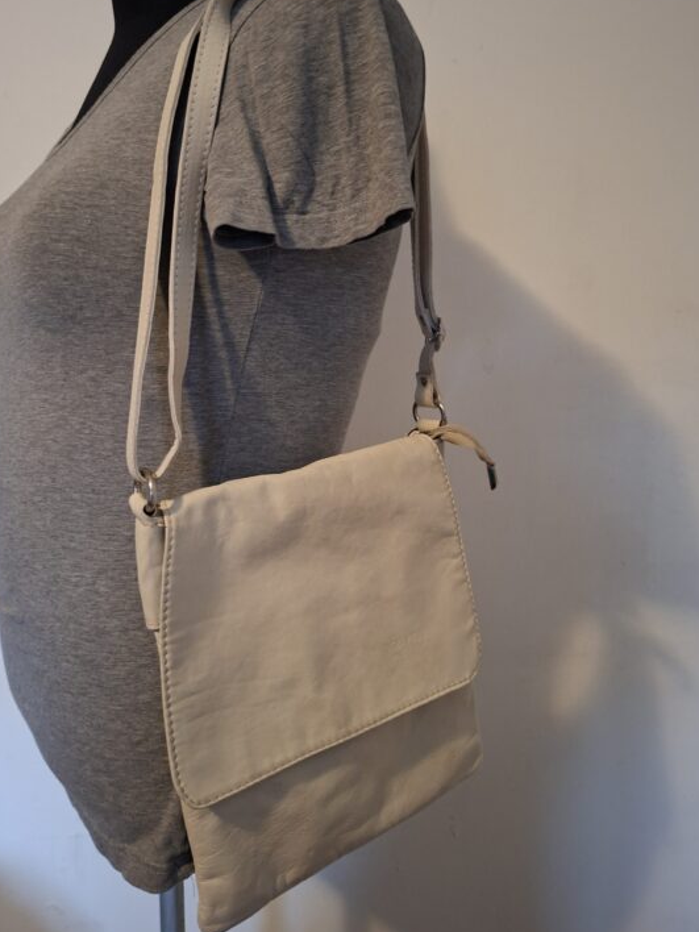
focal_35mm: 26
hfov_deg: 53.1
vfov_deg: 67.2
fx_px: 700
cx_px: 341
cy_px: 423
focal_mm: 5.54
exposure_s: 1/24
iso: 640
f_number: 1.8
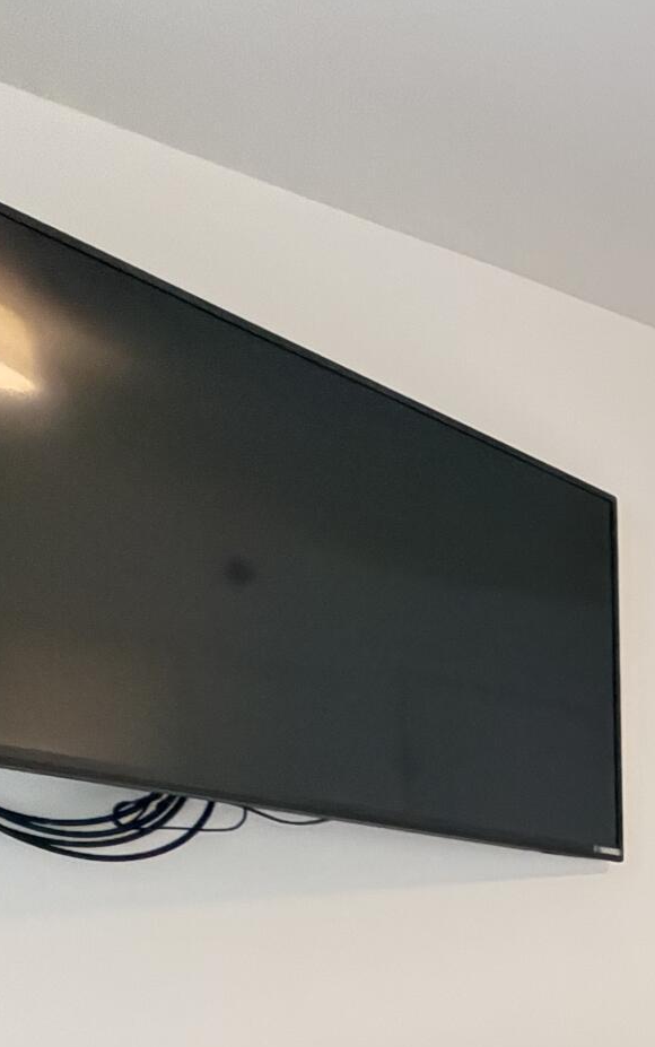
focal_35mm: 48
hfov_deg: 18.0
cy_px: 1249
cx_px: 1320
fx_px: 1370
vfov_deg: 34.0
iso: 800
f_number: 2.2
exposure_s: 1/60
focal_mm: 2.22
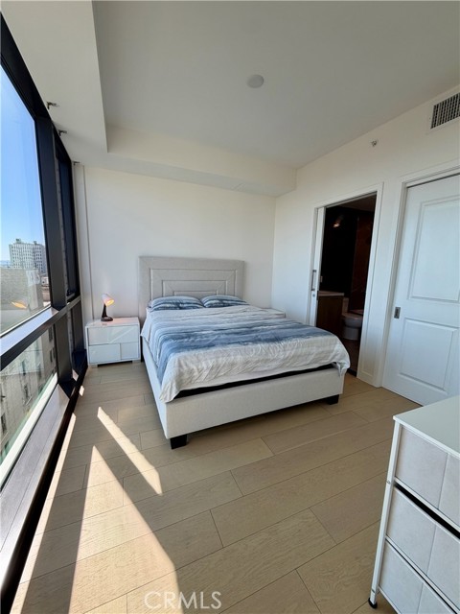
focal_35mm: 14
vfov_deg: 102.1
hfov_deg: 85.7
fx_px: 248
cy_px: 307
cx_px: 230
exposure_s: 1/120
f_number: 2.2
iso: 25
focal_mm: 2.22
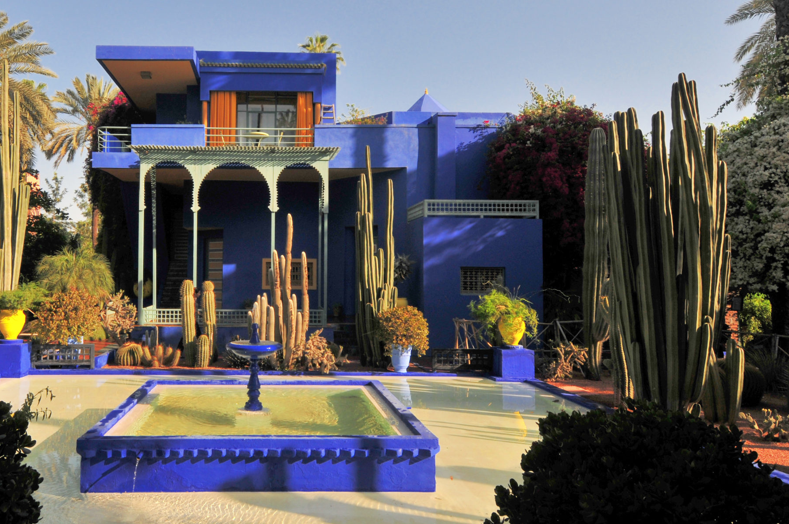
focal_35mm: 28
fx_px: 607
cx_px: 280
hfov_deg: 64.8
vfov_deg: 46.7
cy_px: 236
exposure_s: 1/320
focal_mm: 13
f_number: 9
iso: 200
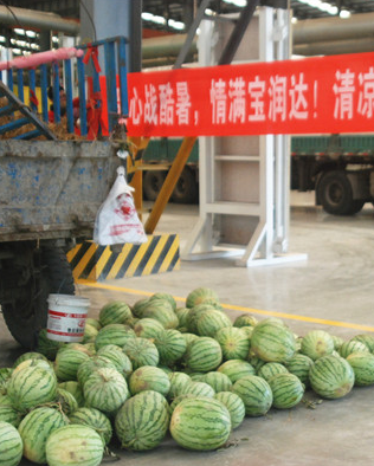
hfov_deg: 25.2
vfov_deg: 31.4
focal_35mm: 60
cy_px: 232
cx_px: 272
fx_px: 829
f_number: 3.5
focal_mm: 28
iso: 800
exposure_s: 1/500
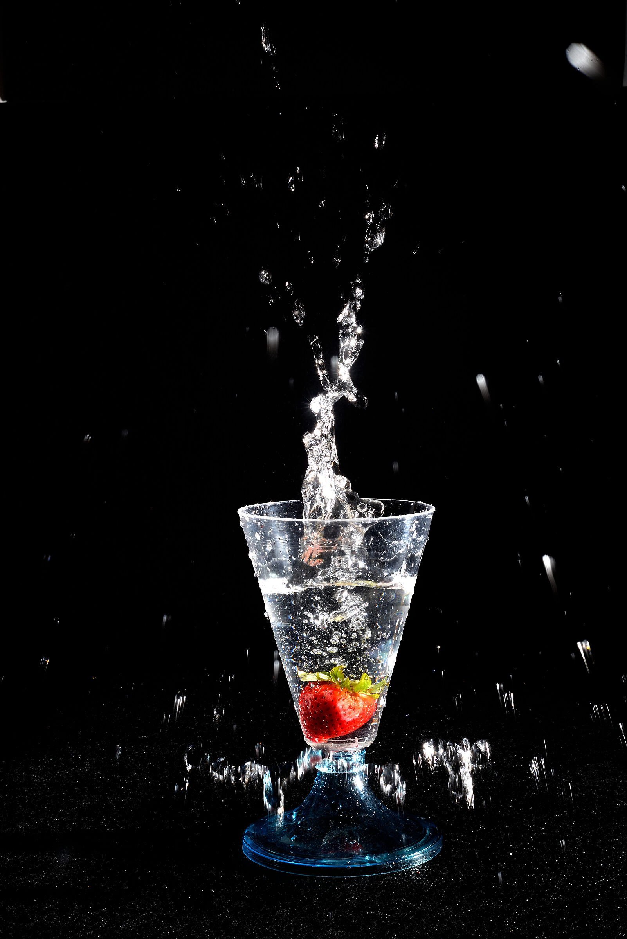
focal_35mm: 50
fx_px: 1305
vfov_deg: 39.6
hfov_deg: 27.0
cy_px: 470
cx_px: 314
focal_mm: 50
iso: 100
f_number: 18
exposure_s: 1/8
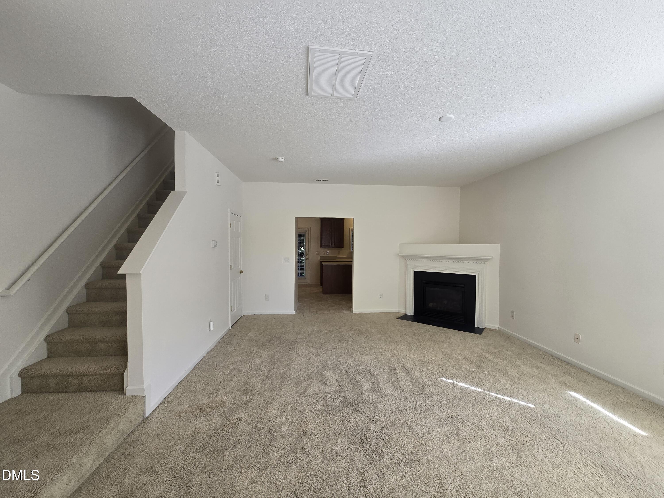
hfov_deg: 106.2
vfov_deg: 89.9
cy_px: 249
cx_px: 332
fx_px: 249
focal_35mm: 13
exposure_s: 1/120
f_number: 2.2
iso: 64
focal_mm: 2.2
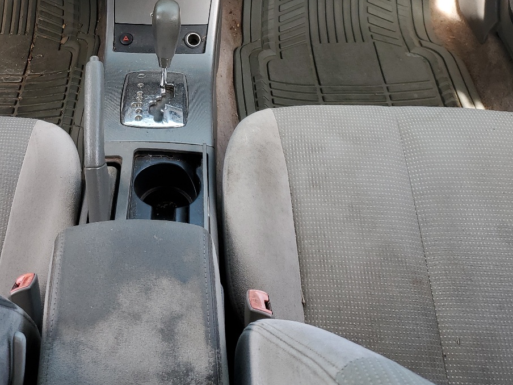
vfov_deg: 30.5
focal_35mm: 46
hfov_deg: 40.2
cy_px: 61
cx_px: 136
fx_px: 682
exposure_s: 1/179
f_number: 1.5
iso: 50
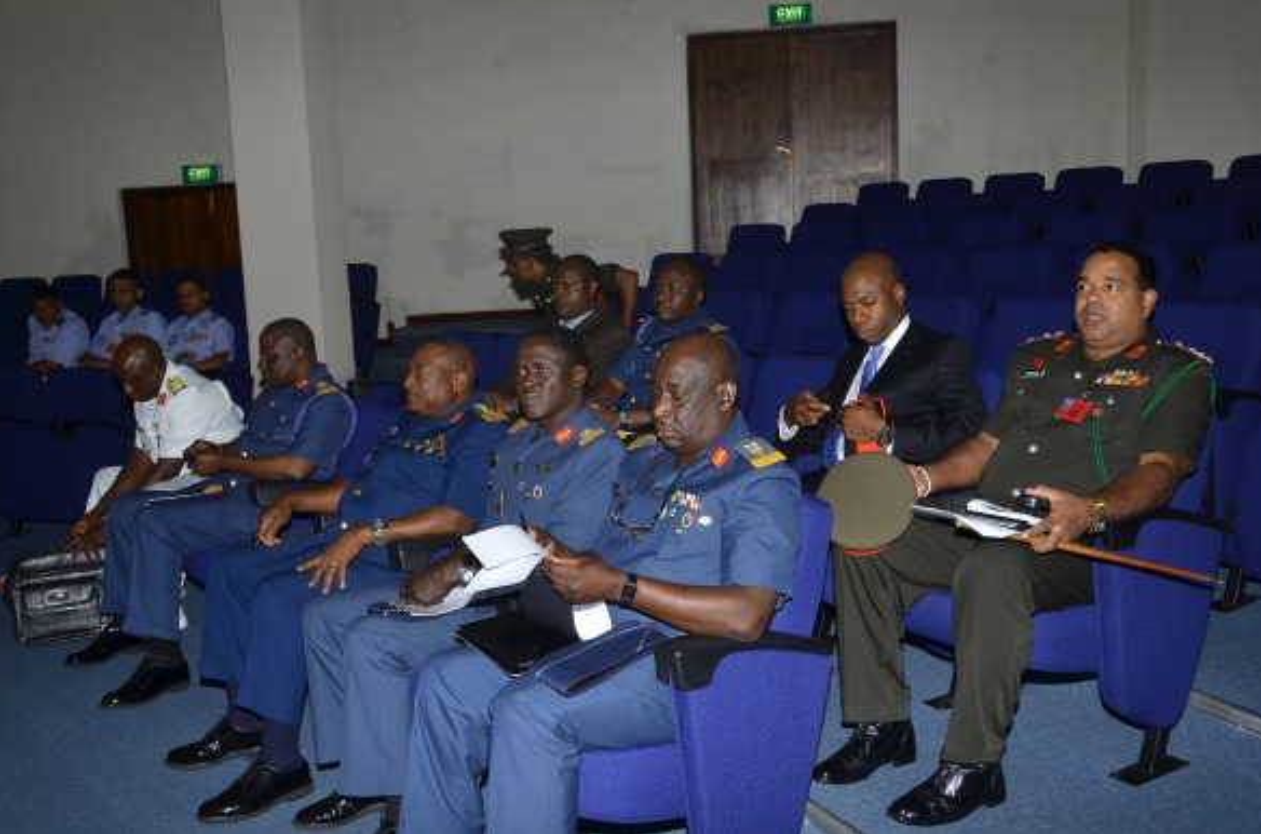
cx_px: 628
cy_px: 409
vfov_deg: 35.7
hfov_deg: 52.0
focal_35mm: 37
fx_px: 1293
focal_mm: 24
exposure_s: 1/125
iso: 200
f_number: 5
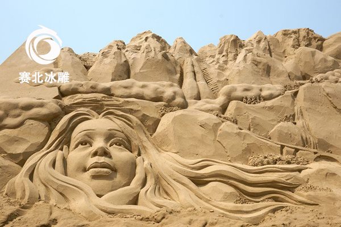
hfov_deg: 33.4
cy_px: 114
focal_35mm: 60
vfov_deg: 22.6
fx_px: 568
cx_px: 170
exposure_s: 1/800
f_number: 8
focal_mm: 60
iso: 200
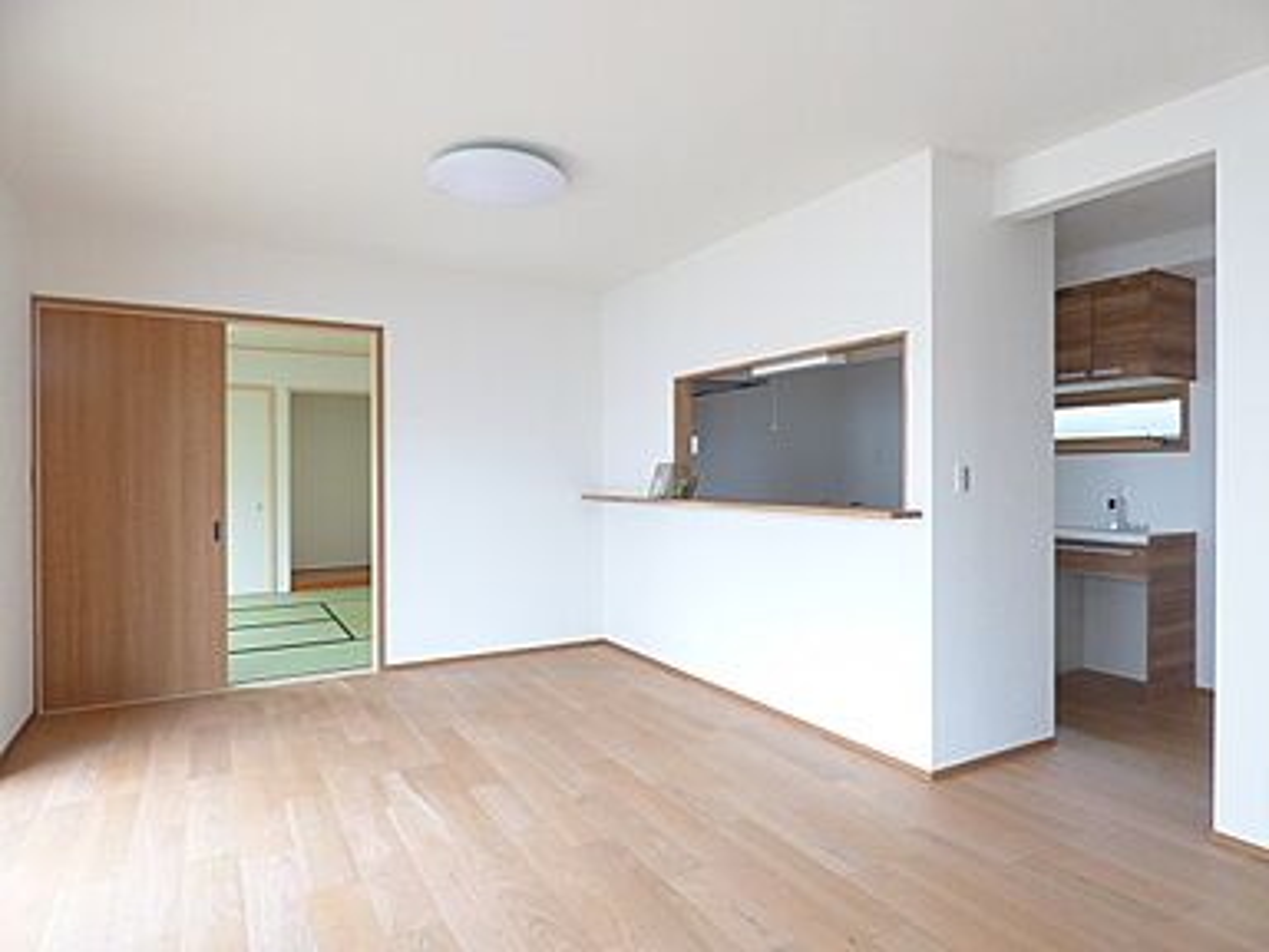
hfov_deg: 81.7
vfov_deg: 66.0
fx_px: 733
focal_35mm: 20
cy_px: 476
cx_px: 634
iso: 400
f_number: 2.8
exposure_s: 1/60
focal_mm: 3.58
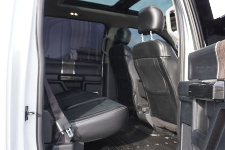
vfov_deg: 35.1
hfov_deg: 49.4
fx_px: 238
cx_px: 157
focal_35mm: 38
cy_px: 75
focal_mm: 18
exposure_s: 1/80
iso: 100
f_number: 4.5
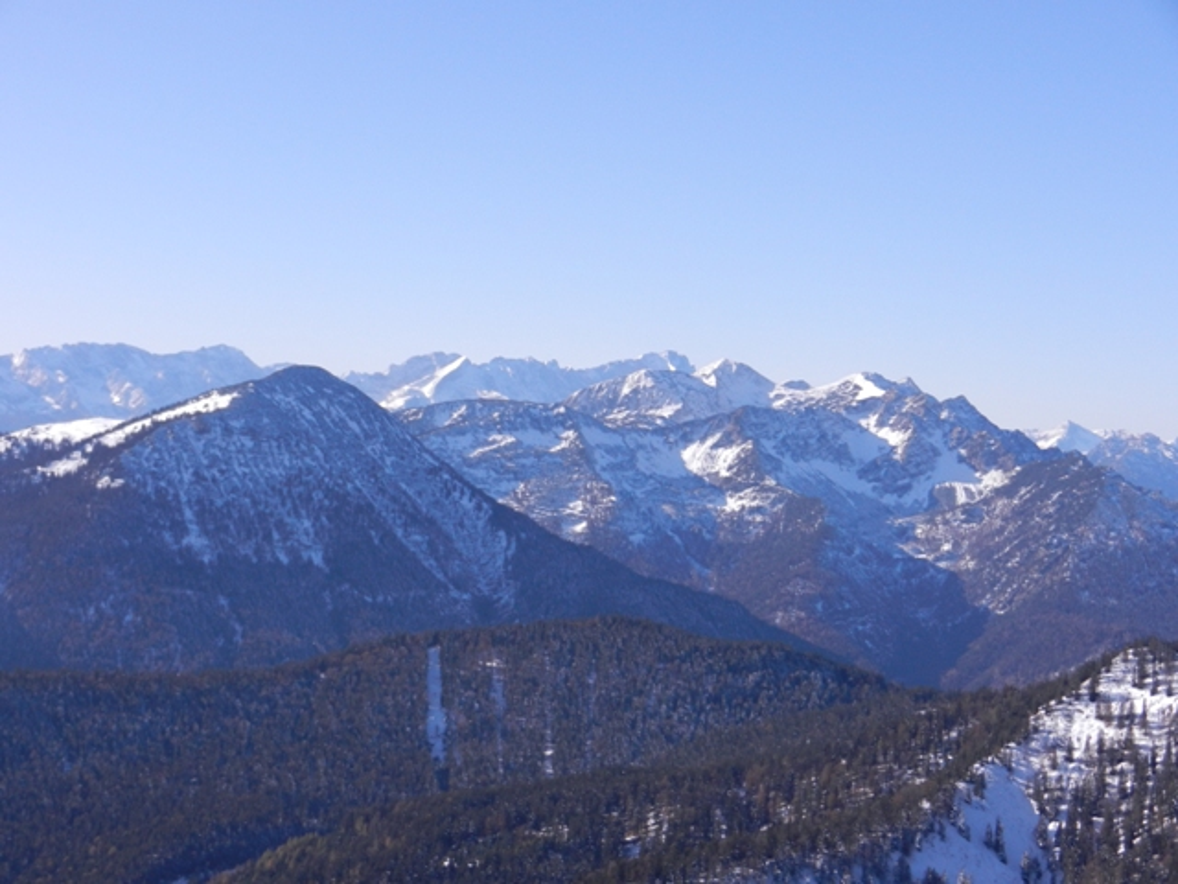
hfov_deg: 28.6
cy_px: 442
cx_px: 589
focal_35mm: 68
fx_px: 2314
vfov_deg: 21.6
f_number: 4.6
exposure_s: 1/800
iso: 160
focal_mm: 12.3
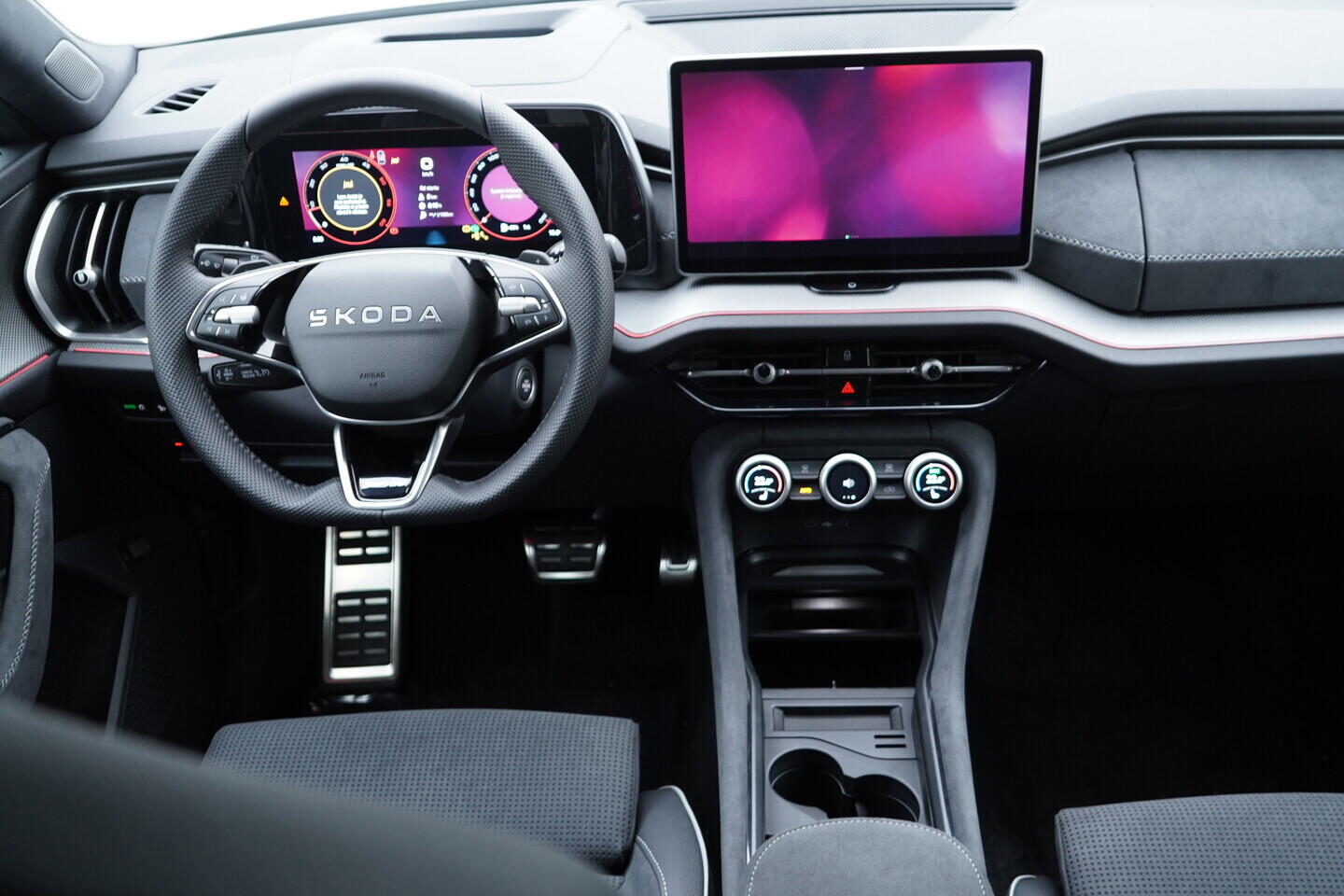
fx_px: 1344
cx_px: 672
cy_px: 448
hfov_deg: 53.1
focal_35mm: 36
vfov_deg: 36.9
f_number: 2.8
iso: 500
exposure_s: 1/40
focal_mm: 24
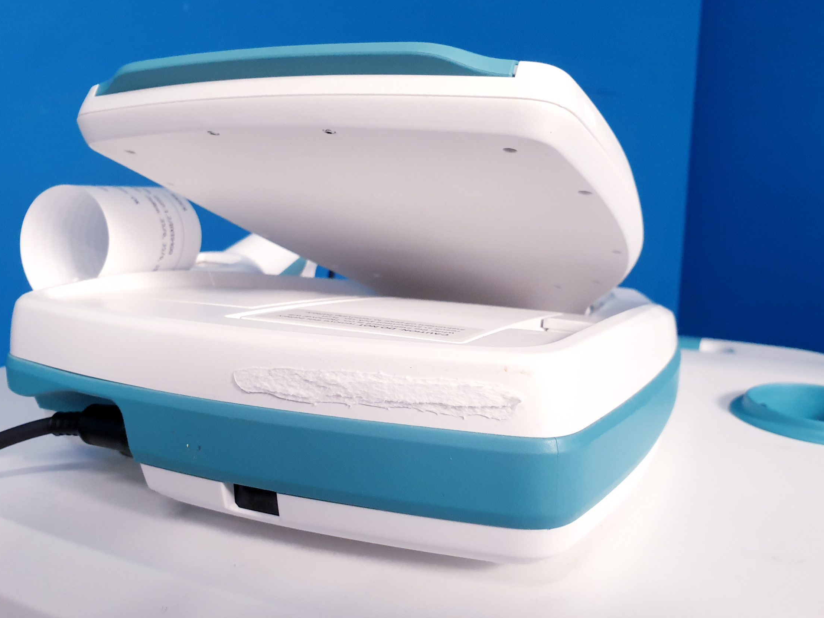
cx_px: 405
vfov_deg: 46.8
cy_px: 330
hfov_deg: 60.0
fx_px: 714
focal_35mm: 30
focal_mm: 4.3
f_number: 2.4
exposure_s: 1/50
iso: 320
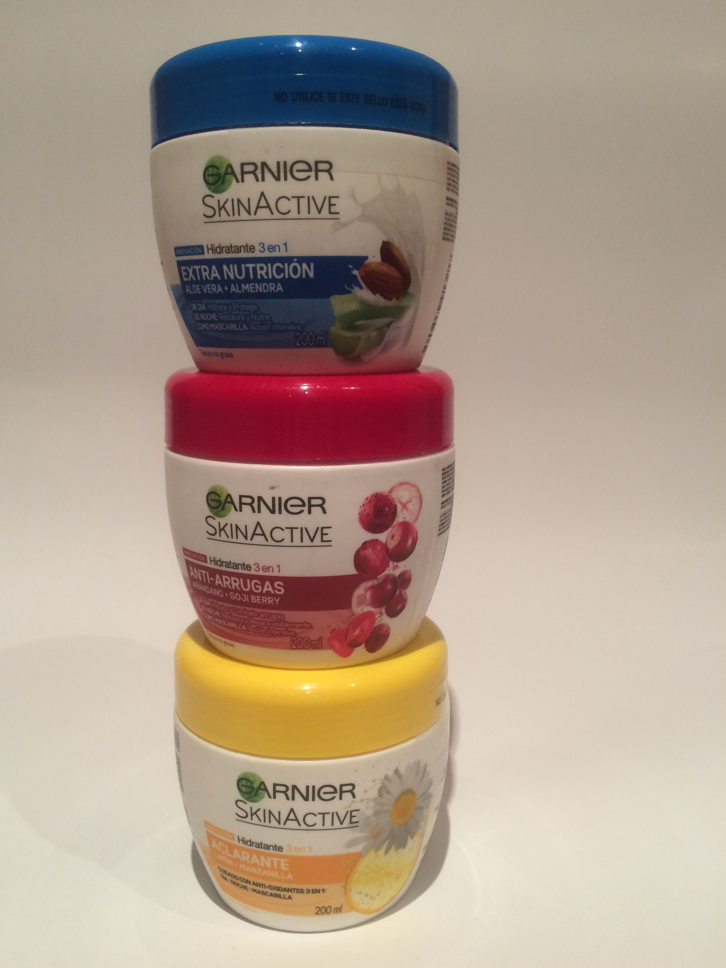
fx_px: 839
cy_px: 474
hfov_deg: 46.8
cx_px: 357
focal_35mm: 30
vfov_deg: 60.0
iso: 100
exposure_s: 1/30
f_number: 2.2
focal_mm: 4.15
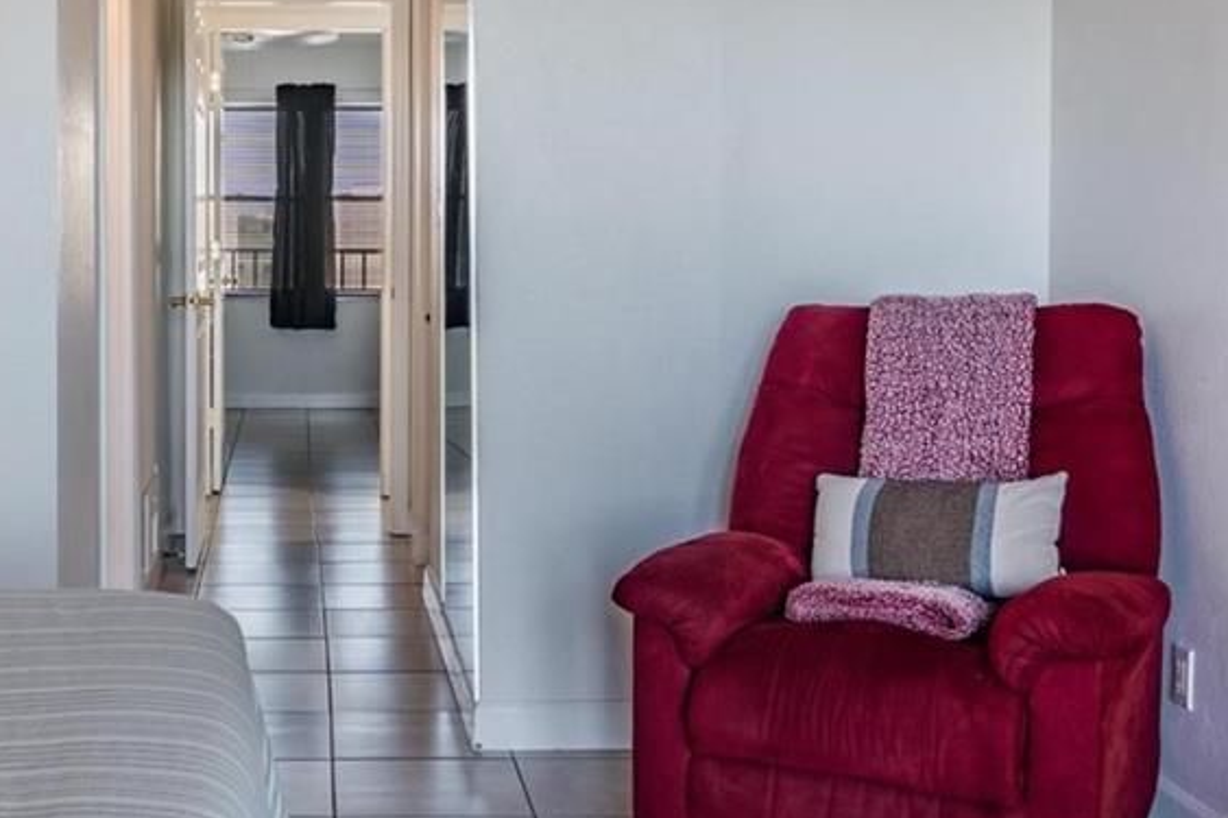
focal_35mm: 54
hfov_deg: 36.3
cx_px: 360
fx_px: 1841
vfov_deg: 24.9
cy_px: 279
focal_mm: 19
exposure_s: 1/5
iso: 100
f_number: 7.1
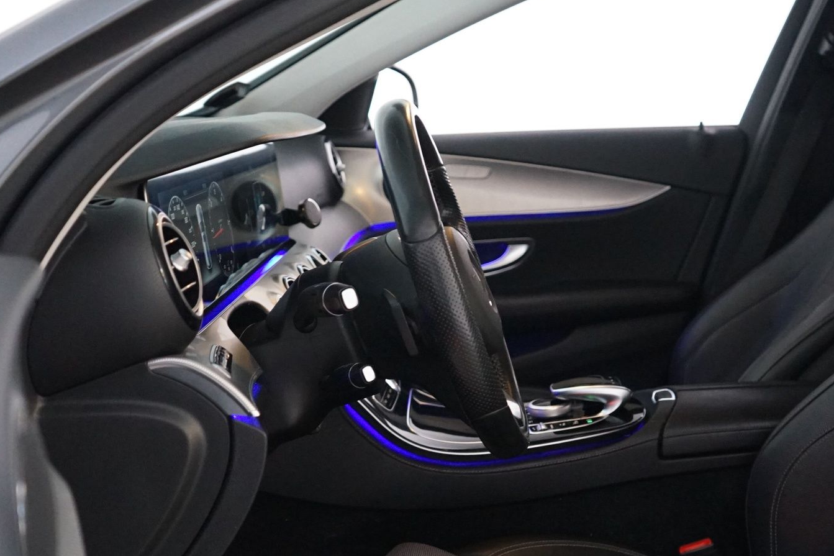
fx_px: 1251
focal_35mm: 54
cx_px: 492
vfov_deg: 24.7
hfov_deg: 36.8
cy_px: 438
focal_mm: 29
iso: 4000
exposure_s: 1/15
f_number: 3.5
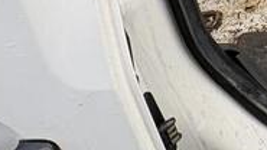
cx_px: 397
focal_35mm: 74
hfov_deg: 23.2
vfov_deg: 11.8
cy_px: -254
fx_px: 524
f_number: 2.2
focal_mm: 2.22
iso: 40
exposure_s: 1/168
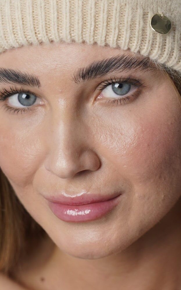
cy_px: 90
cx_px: 141
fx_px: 1508
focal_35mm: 191
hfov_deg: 6.9
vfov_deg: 11.0
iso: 160
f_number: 2.8
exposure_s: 1/200
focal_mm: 73
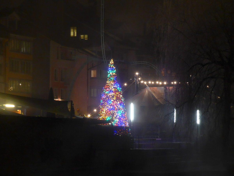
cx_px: 117
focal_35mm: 149
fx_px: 1007
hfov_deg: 13.3
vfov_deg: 10.0
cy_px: 88
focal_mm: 28.9
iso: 800
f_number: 5.5
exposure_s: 1/5
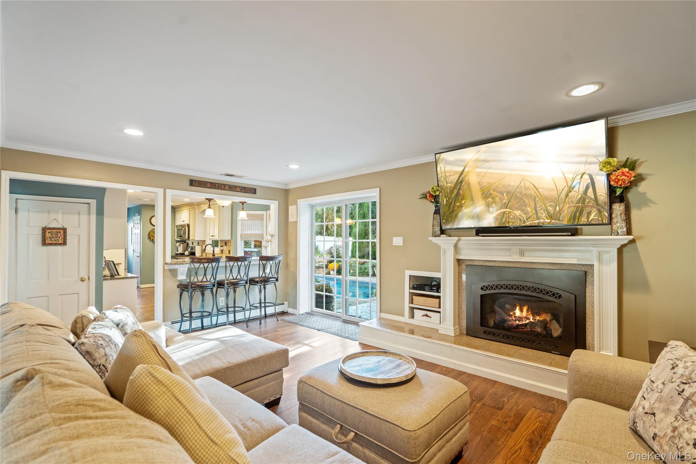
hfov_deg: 96.7
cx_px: 348
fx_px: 309
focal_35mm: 16
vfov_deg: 73.7
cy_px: 232
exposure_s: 1/10
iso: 1000
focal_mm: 16
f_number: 5
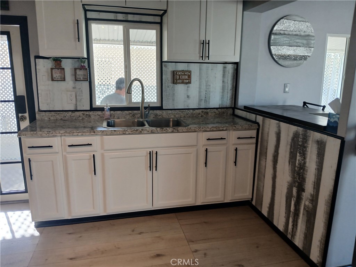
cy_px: 134
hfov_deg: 67.3
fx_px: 267
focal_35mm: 26
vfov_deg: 53.1
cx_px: 178
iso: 80
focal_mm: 3.98
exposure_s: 1/60
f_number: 1.8
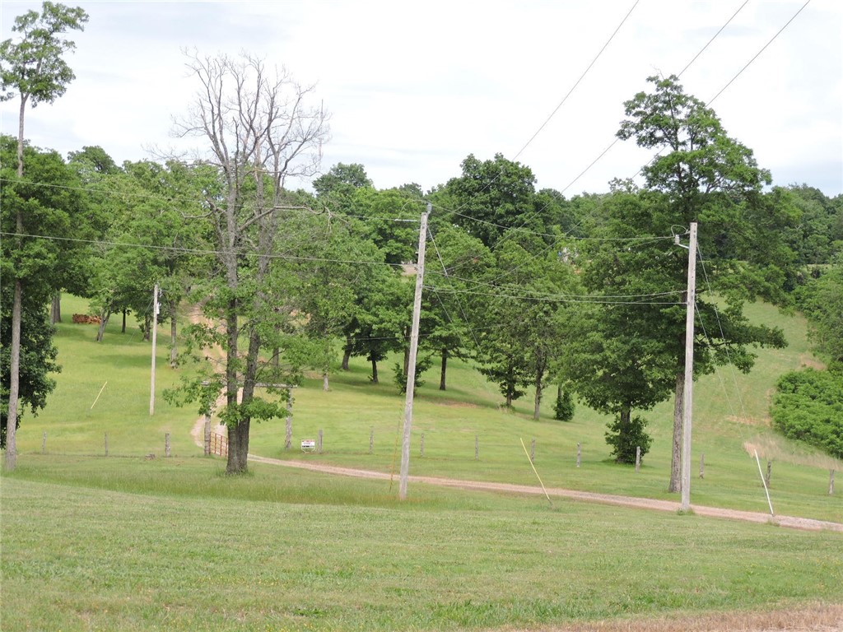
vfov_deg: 16.4
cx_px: 422
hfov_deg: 21.8
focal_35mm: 90
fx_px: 2192
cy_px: 316
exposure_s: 1/400
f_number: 4.1
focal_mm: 16.1
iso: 100
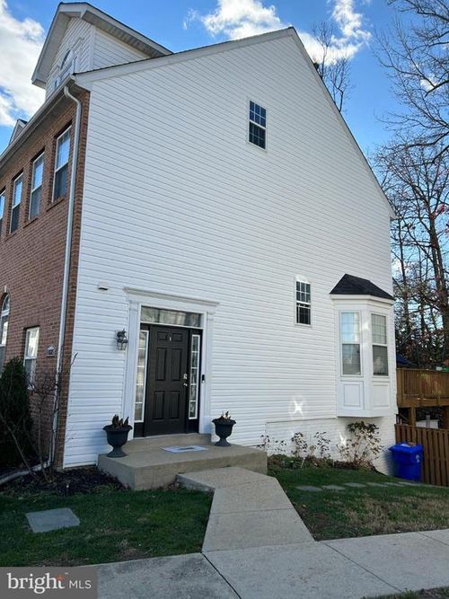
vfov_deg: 67.3
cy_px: 300
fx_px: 450
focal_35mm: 26
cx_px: 224
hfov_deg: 53.0
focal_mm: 5.7
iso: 50
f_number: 1.5
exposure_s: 1/2841
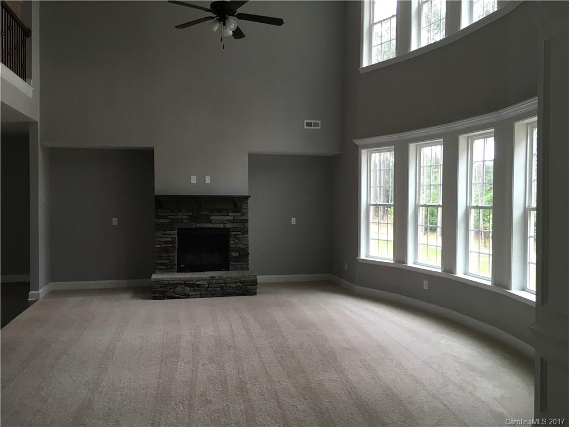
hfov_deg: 61.7
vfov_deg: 48.2
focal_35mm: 29
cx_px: 284
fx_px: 477
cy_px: 214
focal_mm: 4.15
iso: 50
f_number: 2.2
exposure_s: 1/30
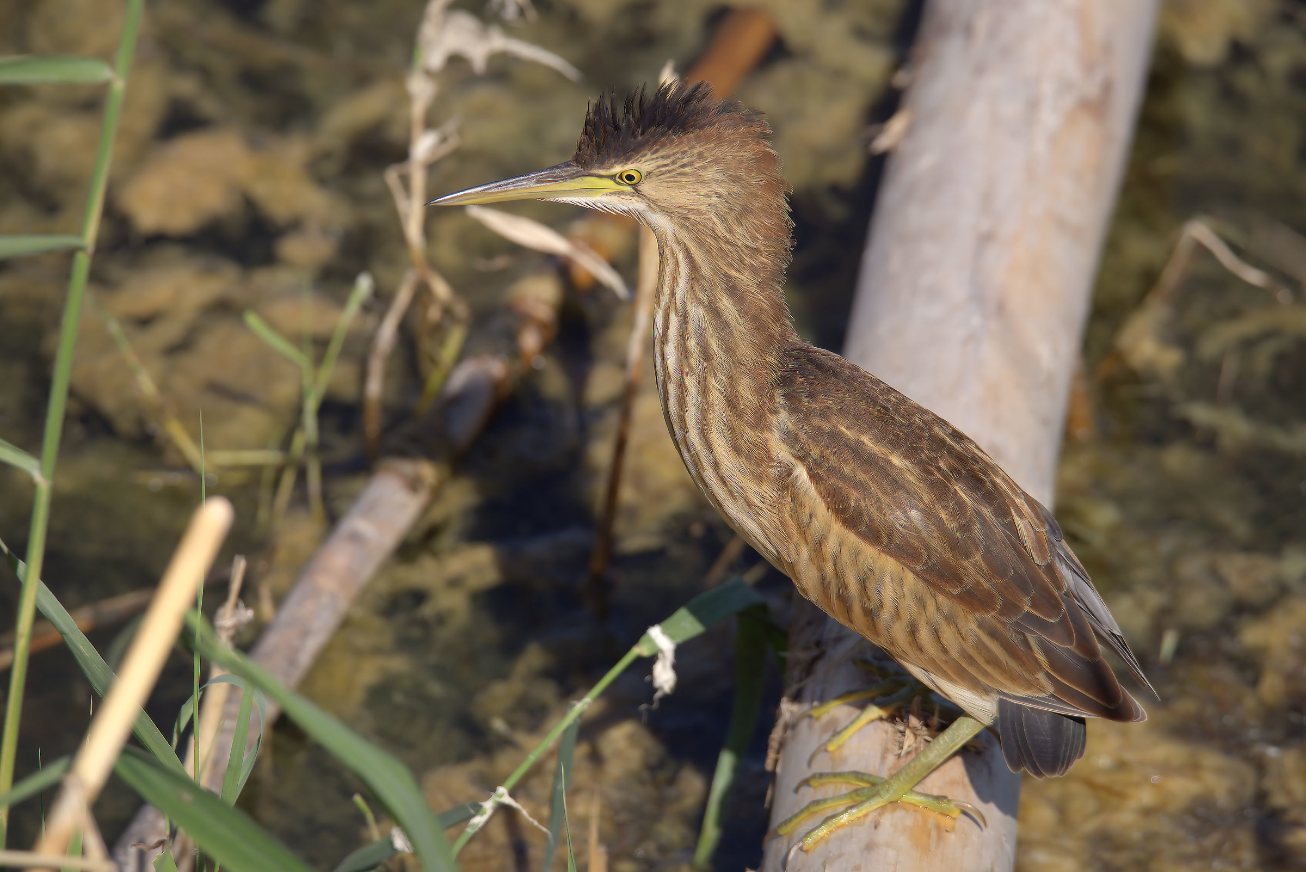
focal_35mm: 460
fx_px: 16693
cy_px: 436
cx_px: 653
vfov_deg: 3.0
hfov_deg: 4.5
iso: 320
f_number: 8
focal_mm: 460
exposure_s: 1/1000
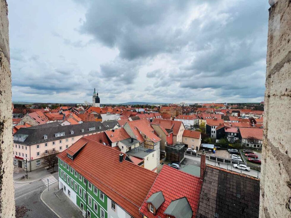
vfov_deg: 89.9
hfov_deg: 106.2
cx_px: 146
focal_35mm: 13
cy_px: 109
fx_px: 109
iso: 32
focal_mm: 1.57
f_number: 1.8
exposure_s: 1/2179
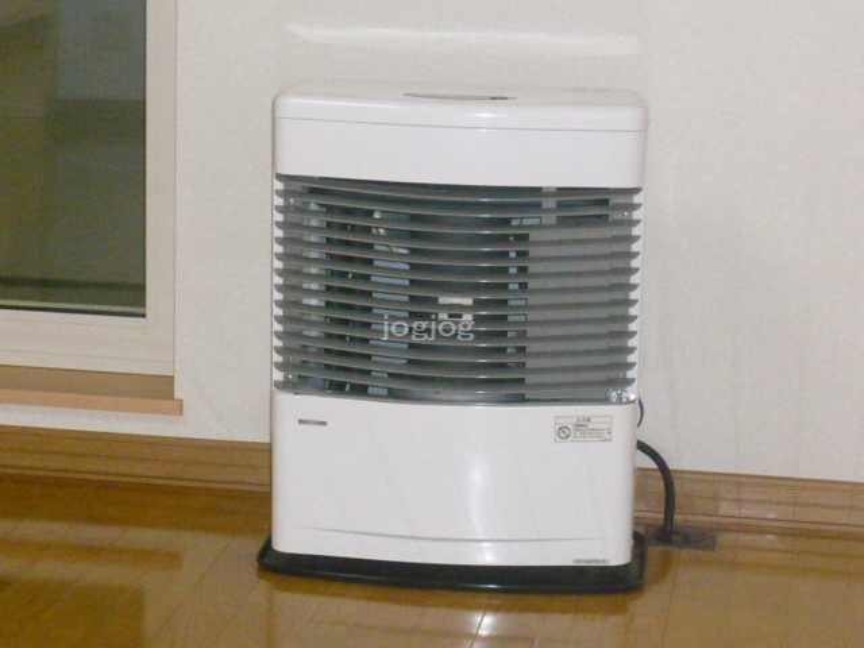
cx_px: 432
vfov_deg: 14.6
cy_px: 324
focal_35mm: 101
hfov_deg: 19.4
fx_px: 2521
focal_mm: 11.1
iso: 640
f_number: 4.5
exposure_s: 1/30
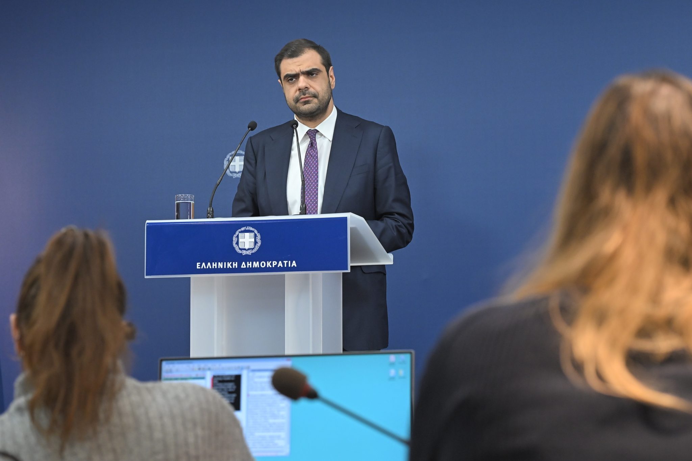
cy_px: 230
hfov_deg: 18.4
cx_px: 346
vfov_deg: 12.3
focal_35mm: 111
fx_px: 2133
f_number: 4.5
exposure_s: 1/160
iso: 1800
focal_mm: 74
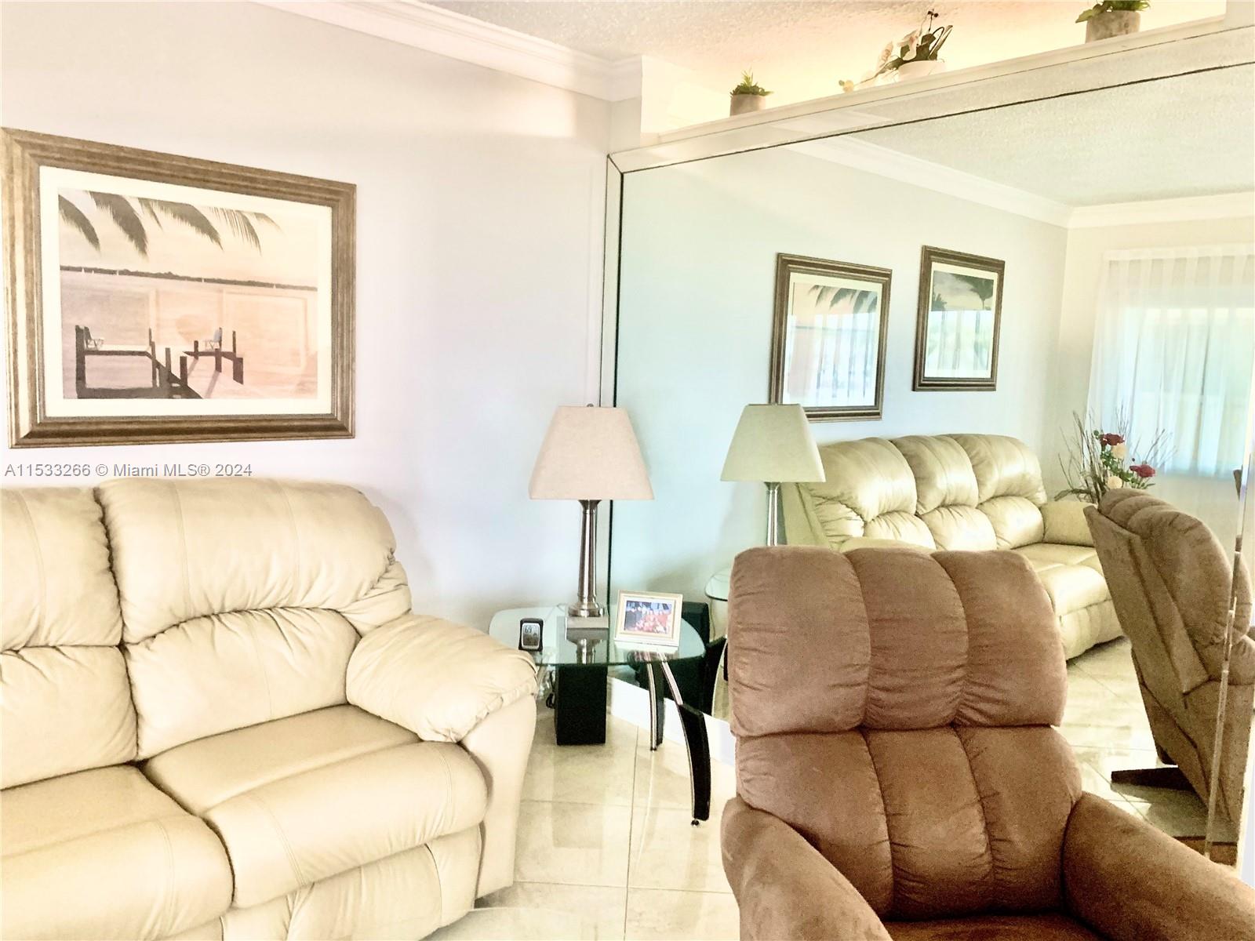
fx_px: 943
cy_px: 470
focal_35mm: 26
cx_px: 628
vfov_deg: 53.1
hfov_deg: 67.3
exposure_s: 1/30
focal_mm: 4.25
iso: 500
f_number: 1.8
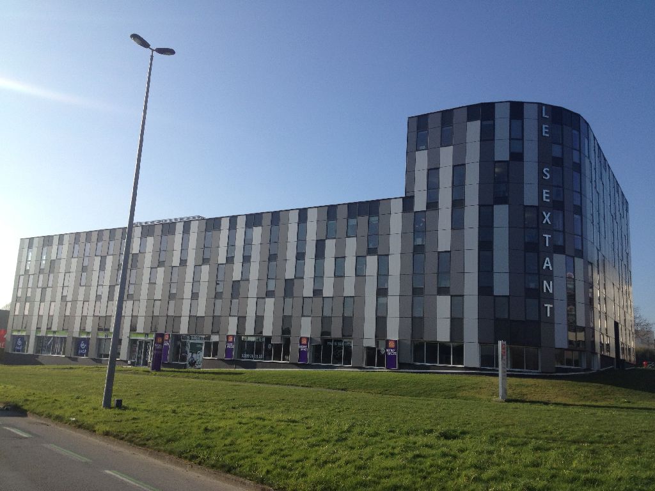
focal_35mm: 35
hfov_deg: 52.6
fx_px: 662
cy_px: 246
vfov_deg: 40.7
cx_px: 328
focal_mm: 4.28
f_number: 2.4
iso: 50
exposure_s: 1/1727
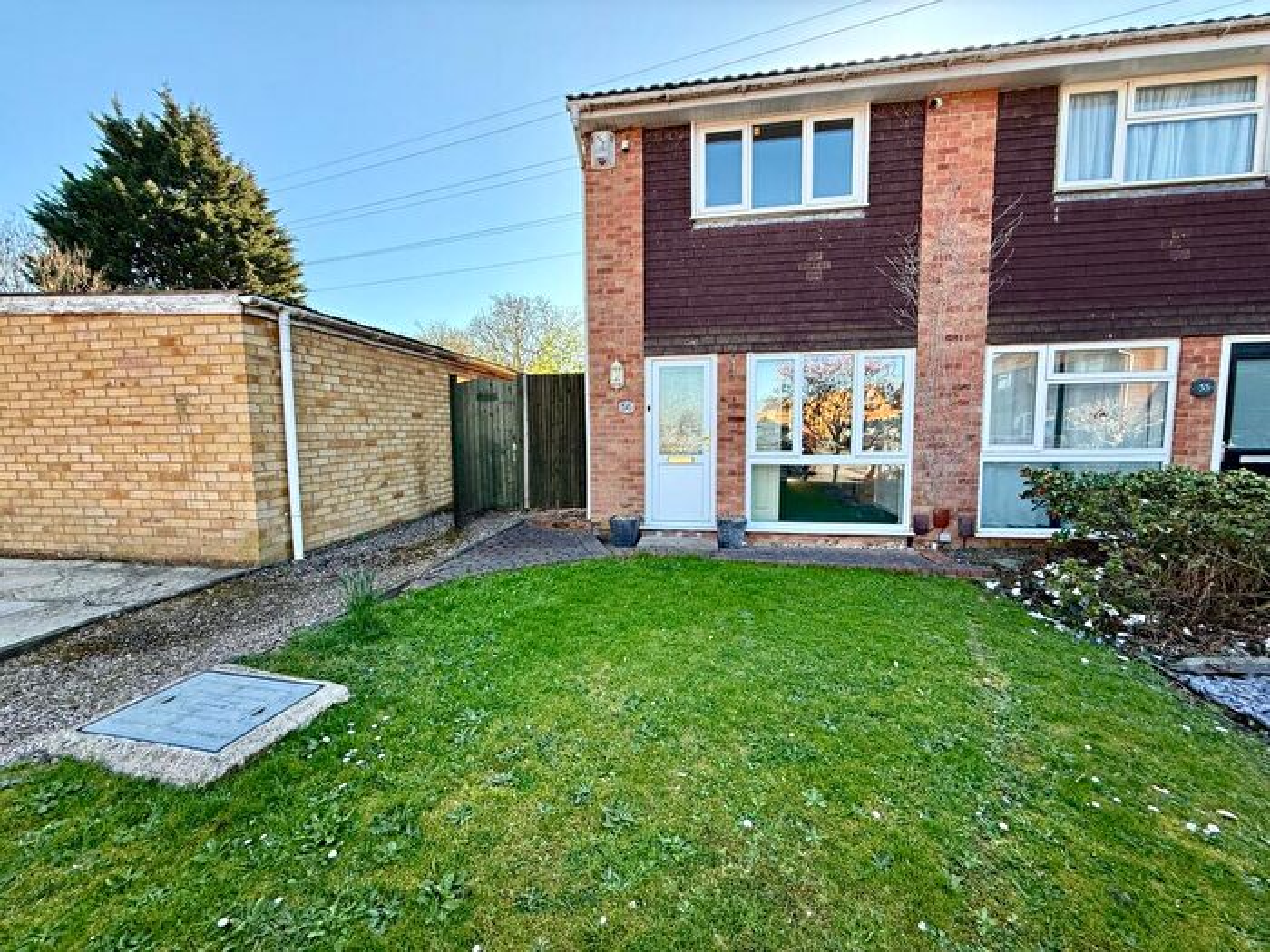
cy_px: 476
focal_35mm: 14
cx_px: 635
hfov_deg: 102.1
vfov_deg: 85.7
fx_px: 514
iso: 64
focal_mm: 2.22
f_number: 2.2
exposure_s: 1/336
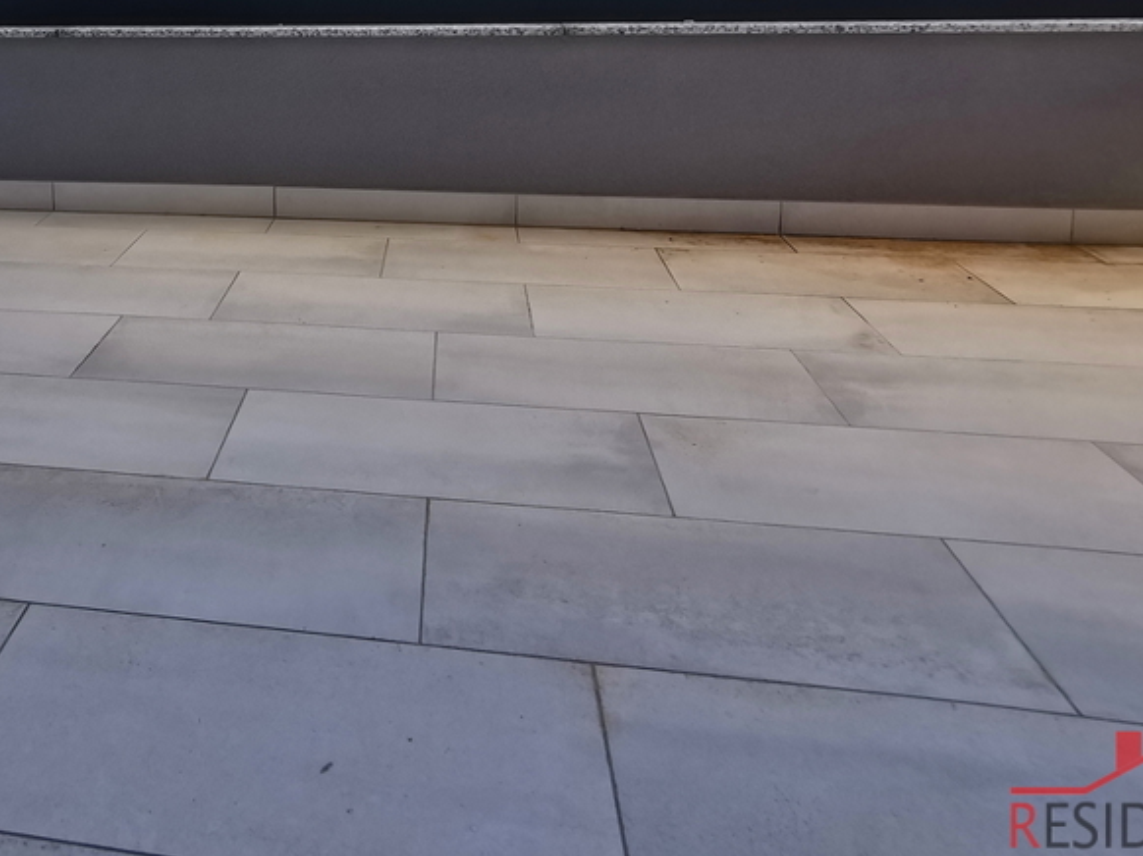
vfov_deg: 39.9
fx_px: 1089
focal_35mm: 33
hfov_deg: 51.9
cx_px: 232
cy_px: 90
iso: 50
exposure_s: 1/489
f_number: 2.2
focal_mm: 2.35
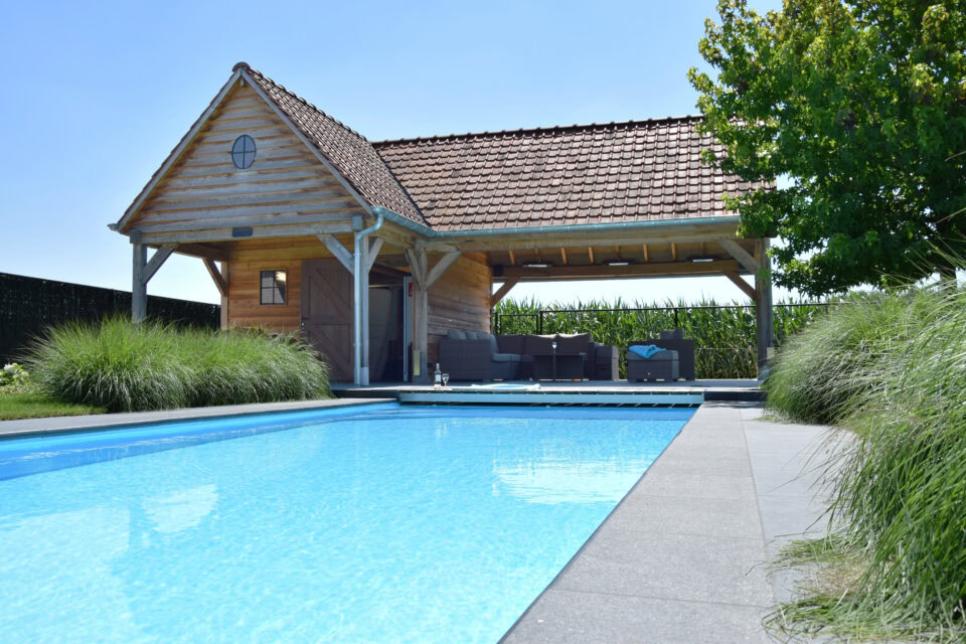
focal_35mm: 32
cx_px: 483
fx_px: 845
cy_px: 322
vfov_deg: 41.7
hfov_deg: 59.5
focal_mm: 21
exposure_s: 1/320
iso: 200
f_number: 9
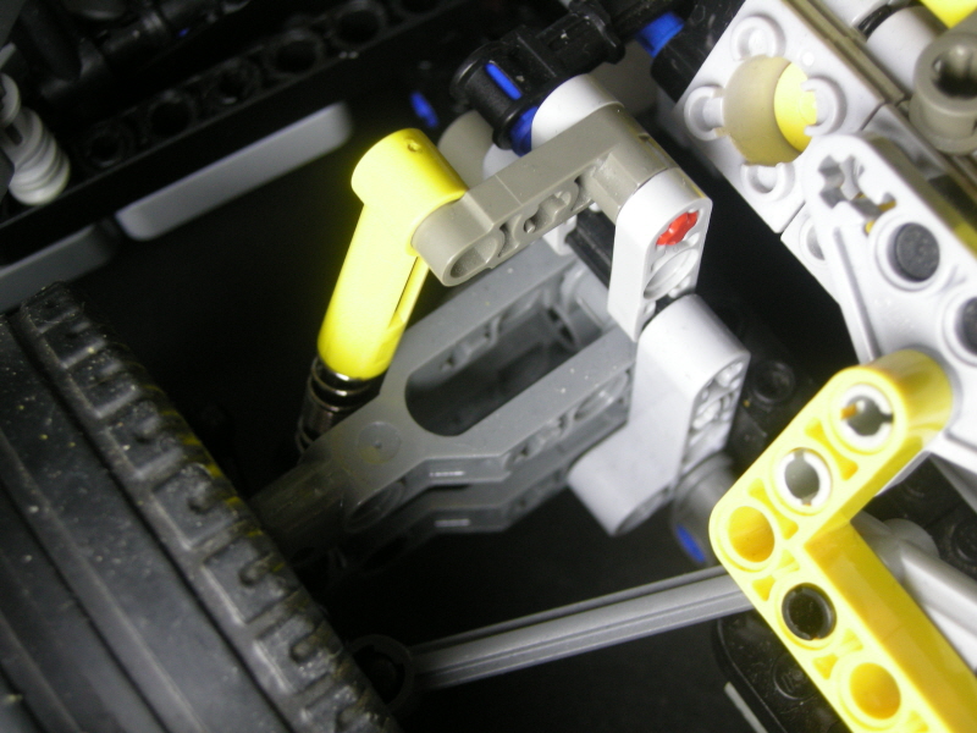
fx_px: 1016
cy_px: 366
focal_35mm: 36
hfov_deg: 51.4
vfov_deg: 39.7
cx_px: 488
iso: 138
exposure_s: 1/30
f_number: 2.7
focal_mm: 7.5
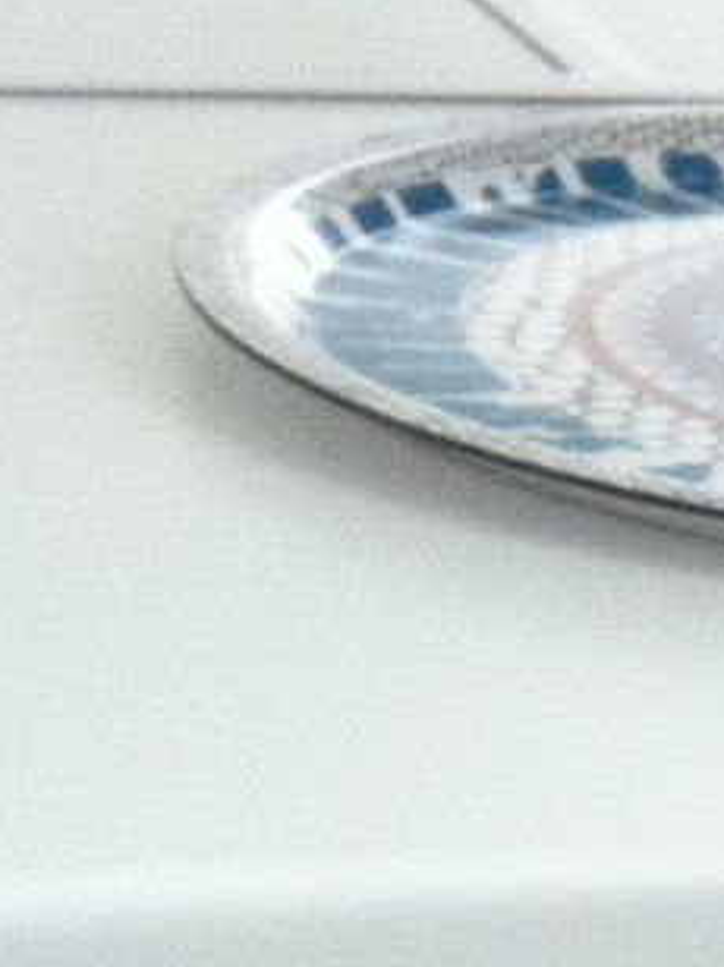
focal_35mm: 182
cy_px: 1743
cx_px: 1649
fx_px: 5079
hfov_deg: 7.7
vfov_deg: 10.2
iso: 200
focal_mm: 3.85
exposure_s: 1/17
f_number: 2.8
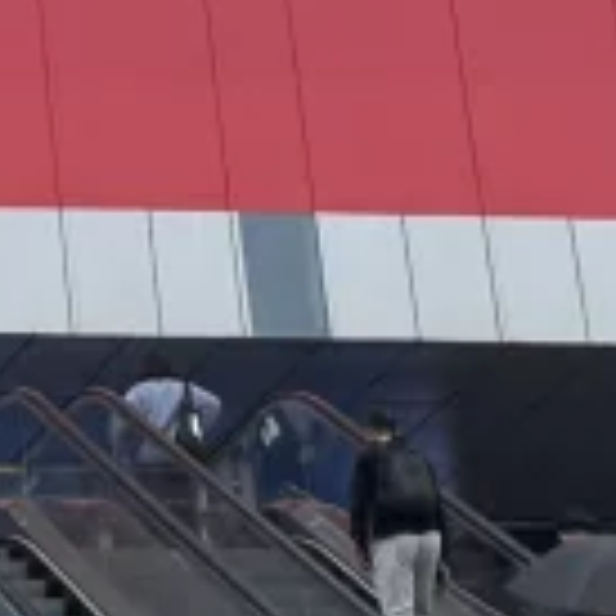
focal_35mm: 223
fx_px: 4490
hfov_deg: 7.7
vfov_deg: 7.7
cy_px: -418
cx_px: -405
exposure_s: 1/1923
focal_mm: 6.76
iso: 80
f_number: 1.78
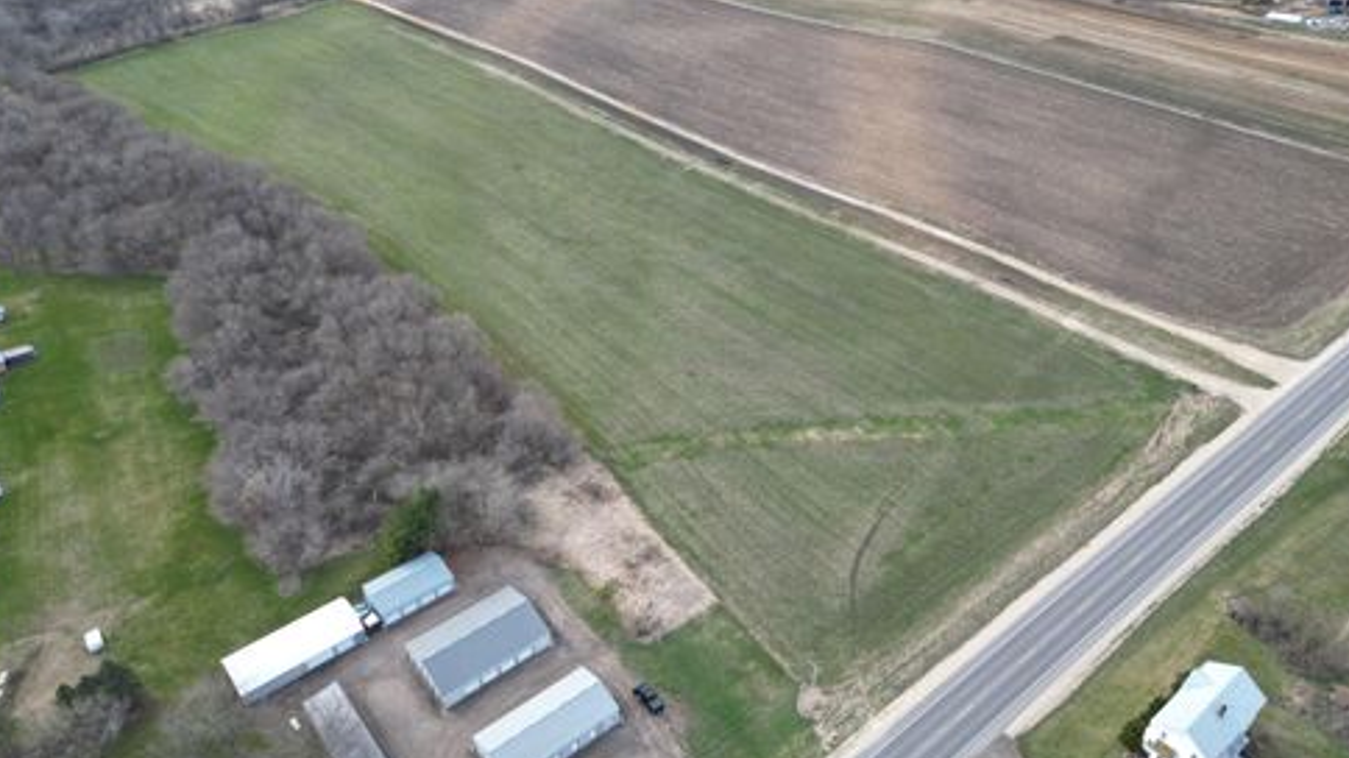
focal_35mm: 27
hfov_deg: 69.9
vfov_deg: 42.9
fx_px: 966
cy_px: 361
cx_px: 663
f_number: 1.7
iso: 100
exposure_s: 1/500
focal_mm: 6.72
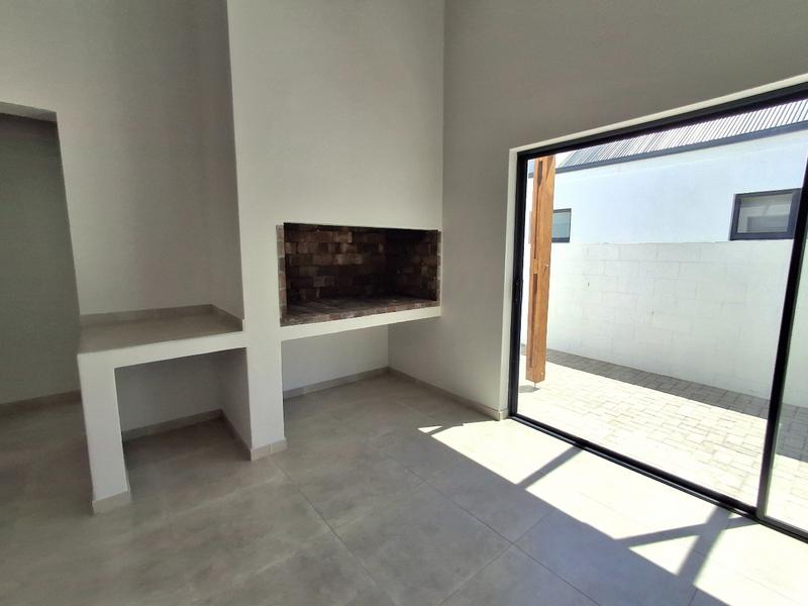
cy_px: 303
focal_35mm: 16
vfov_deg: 78.1
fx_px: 373
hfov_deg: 94.5
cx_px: 404
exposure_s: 1/1667
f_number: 2.2
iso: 40
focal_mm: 1.64
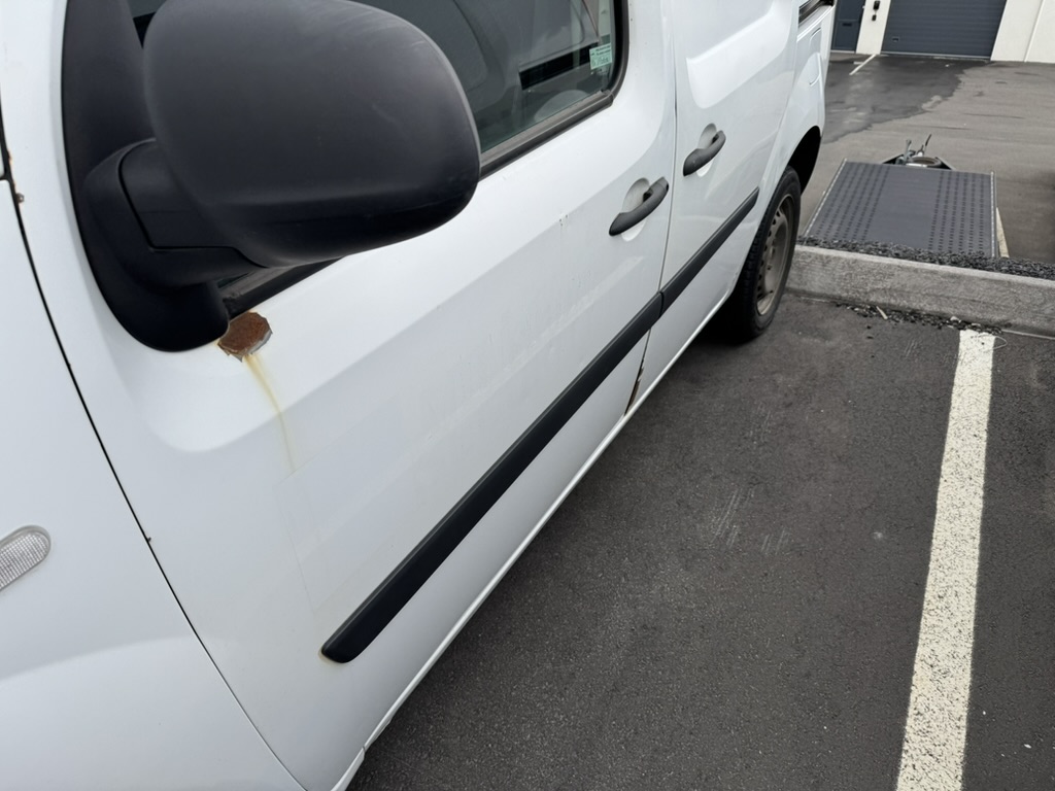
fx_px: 731
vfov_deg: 56.8
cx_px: 528
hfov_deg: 71.6
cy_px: 396
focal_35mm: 24
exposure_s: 1/1456
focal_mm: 6.76
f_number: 1.78
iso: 80
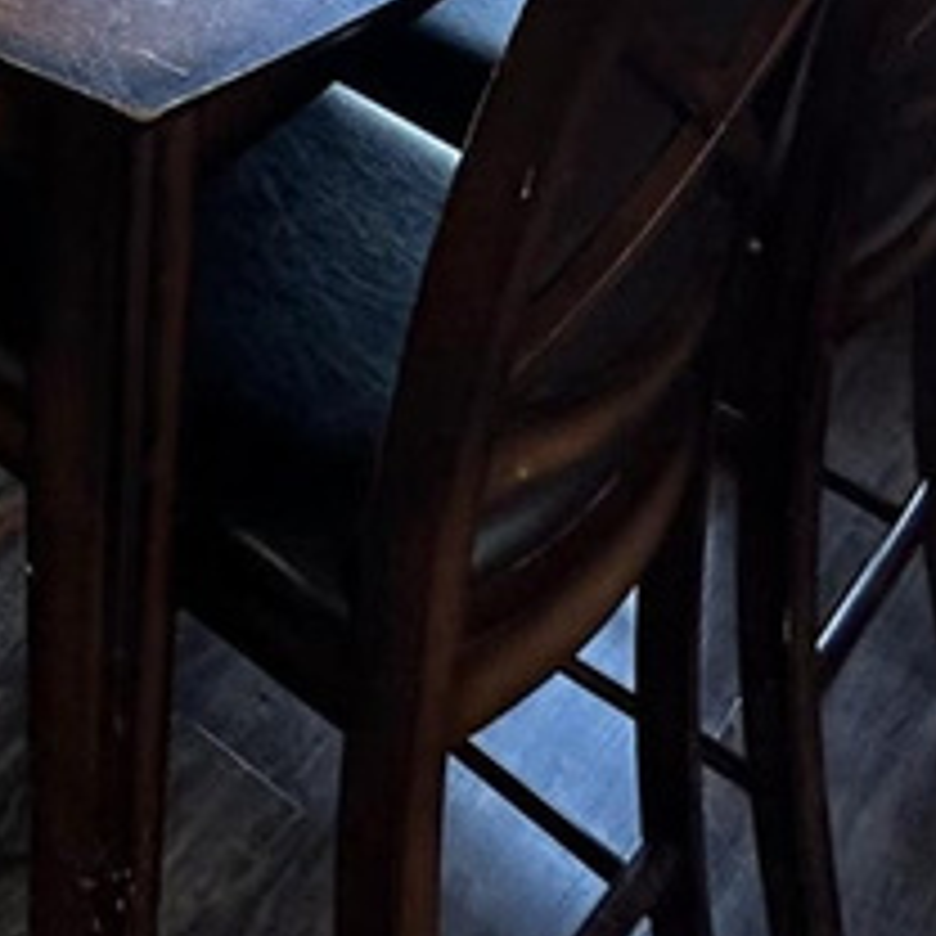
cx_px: -554
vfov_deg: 20.1
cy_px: -760
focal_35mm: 61
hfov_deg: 22.1
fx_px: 1866
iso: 160
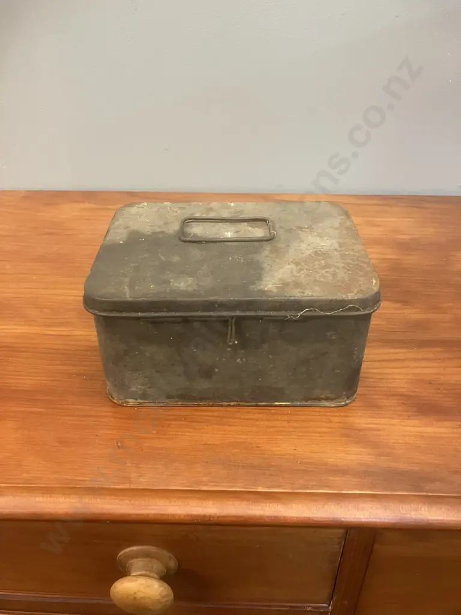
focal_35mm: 28
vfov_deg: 63.4
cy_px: 308
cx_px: 230
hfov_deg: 49.7
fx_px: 497
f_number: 1.8
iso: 320
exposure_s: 1/50
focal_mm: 3.99
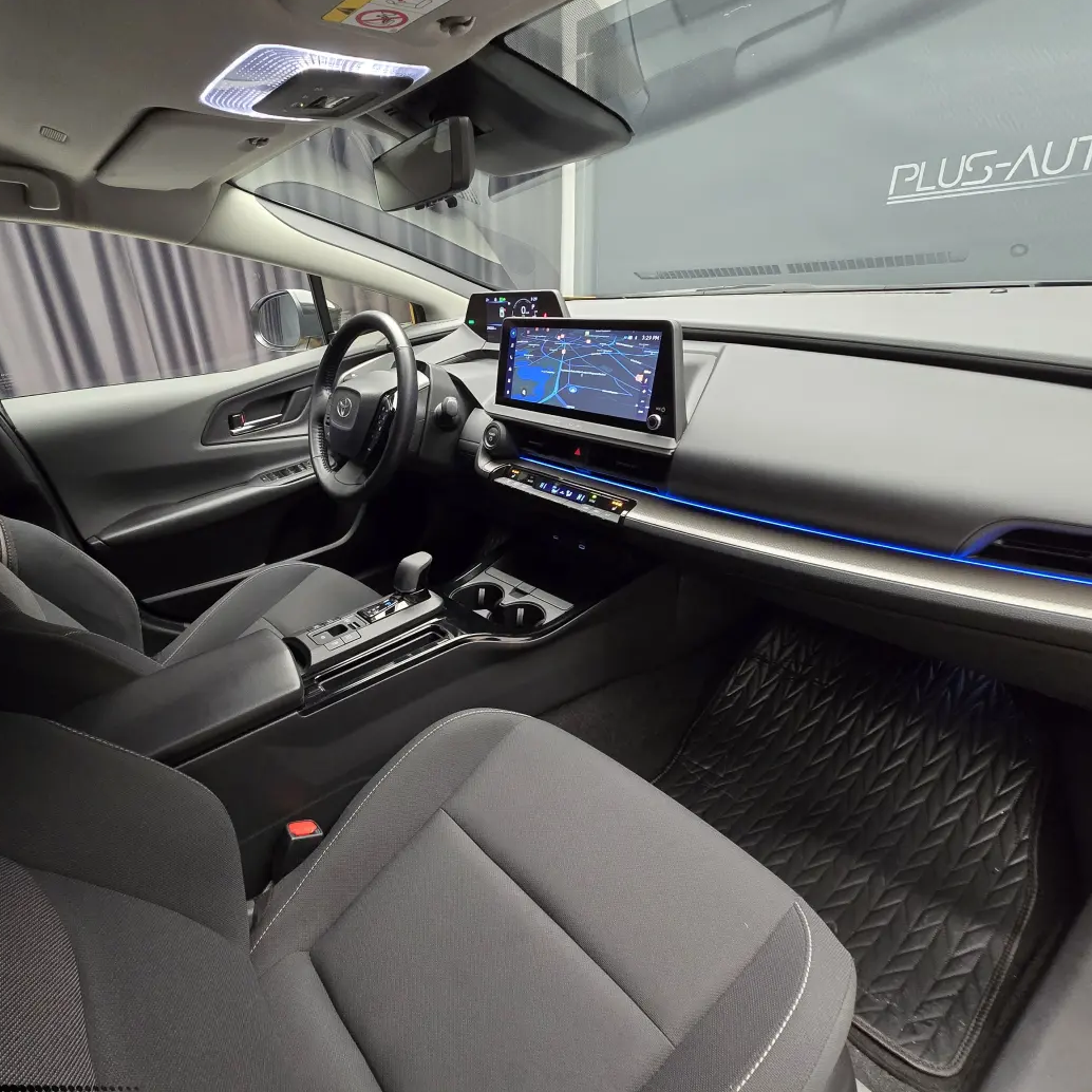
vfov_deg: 87.4
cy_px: 567
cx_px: 414
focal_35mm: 16
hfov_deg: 85.8
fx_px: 571
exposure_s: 1/50
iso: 500
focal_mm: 2.2
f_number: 2.2
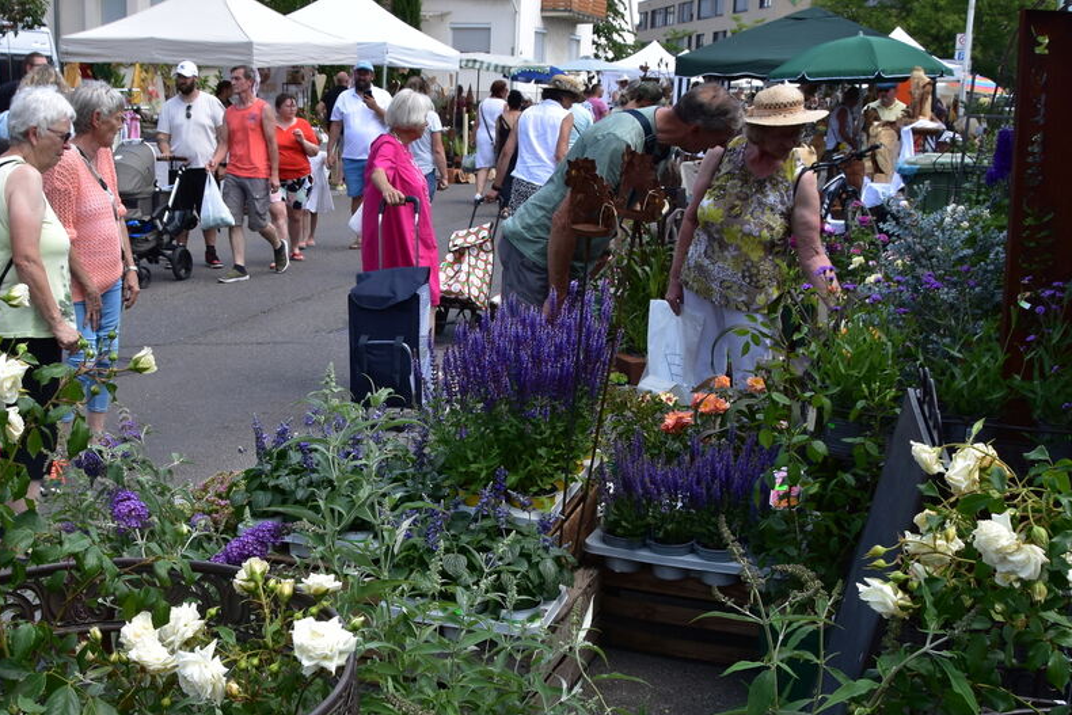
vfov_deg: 32.6
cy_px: 412
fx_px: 1221
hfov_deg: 47.0
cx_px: 411
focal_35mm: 41
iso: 320
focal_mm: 18
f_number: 8
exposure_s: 1/250
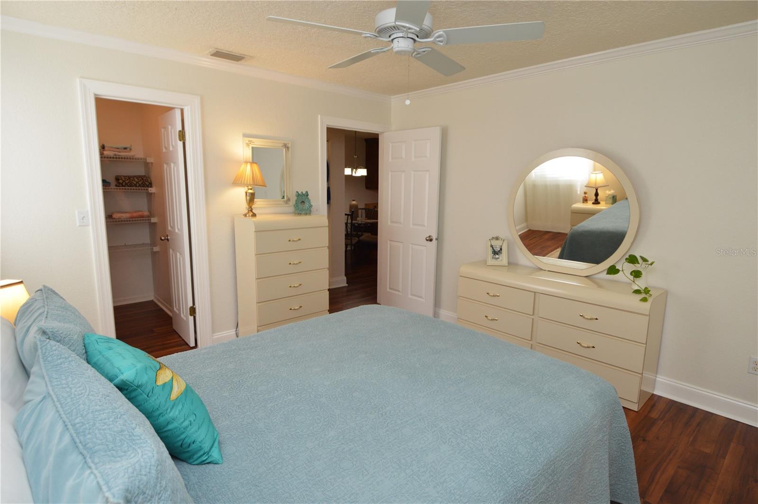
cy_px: 252
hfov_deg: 90.1
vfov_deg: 67.3
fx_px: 379
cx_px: 379
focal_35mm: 18
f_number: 4
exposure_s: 1/60
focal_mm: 12
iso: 400
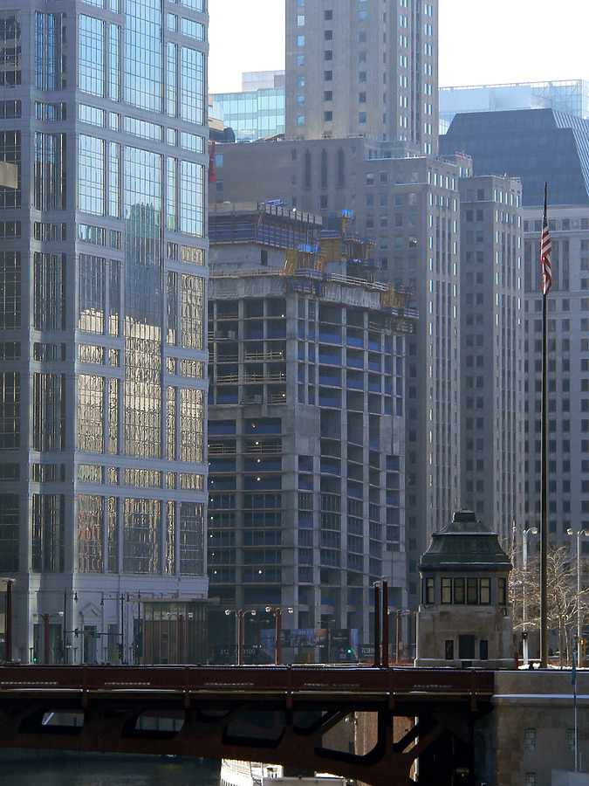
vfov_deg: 11.4
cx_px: 294
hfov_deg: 8.5
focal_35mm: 174
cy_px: 393
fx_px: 3948
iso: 80
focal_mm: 28.9
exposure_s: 1/250
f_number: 4.6
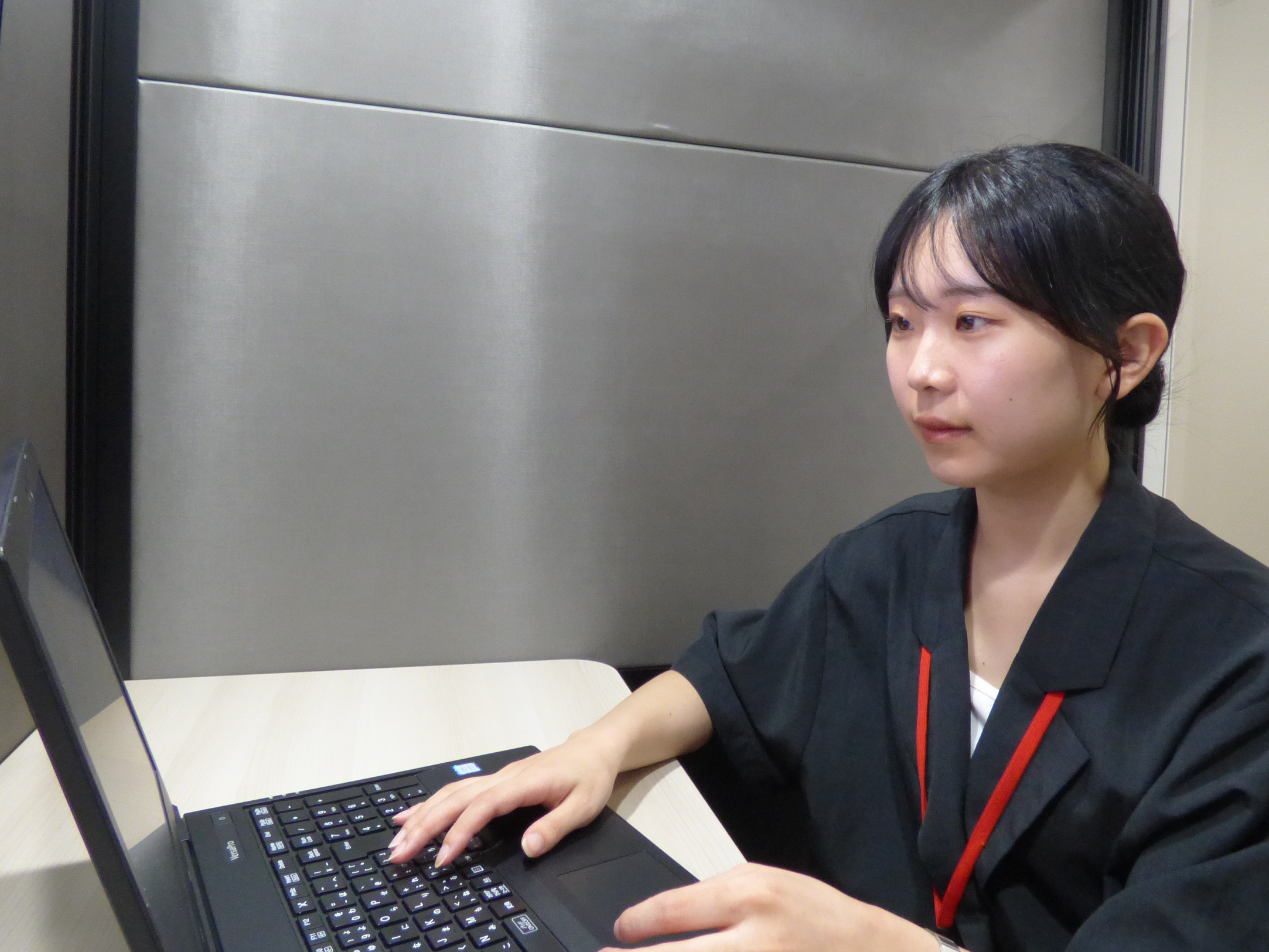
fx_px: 953
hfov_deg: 67.0
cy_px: 426
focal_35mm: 26
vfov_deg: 53.0
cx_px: 726
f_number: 2.9
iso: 400
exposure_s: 1/30
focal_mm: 3.78
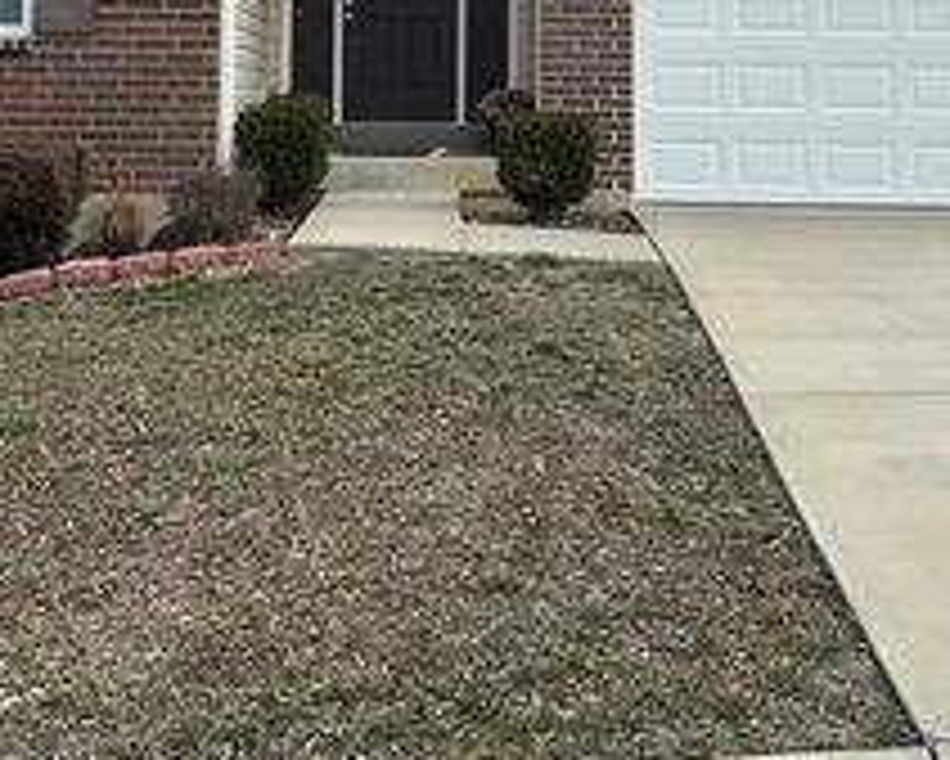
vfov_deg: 24.3
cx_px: 455
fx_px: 1688
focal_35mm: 60
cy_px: 7
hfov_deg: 31.4
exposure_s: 1/1531
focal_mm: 5.7
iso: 50
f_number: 1.5
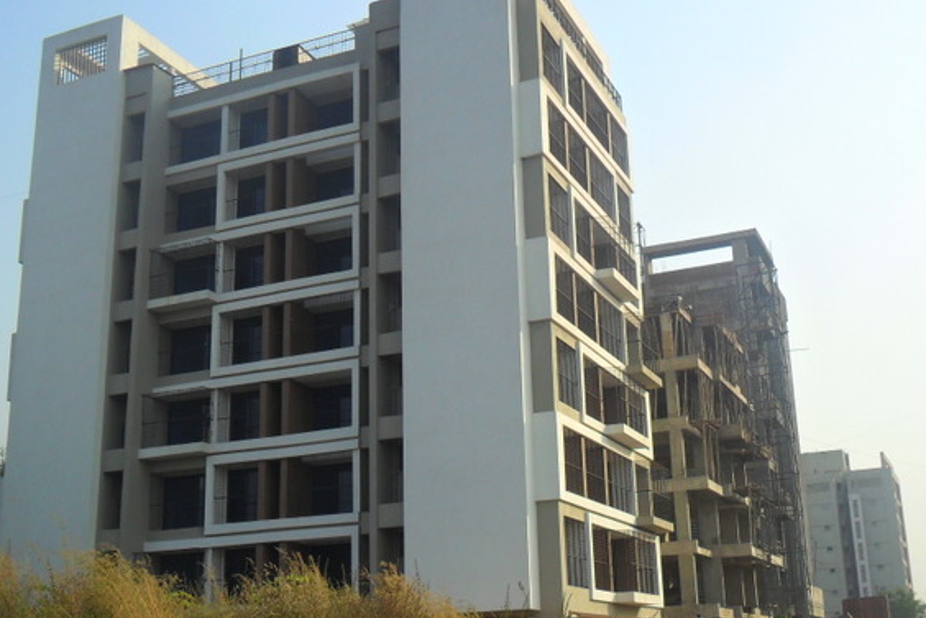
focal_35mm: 46
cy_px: 348
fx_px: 1183
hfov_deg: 42.7
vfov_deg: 29.2
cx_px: 512
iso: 100
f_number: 3.7
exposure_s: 1/750
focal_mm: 5.7
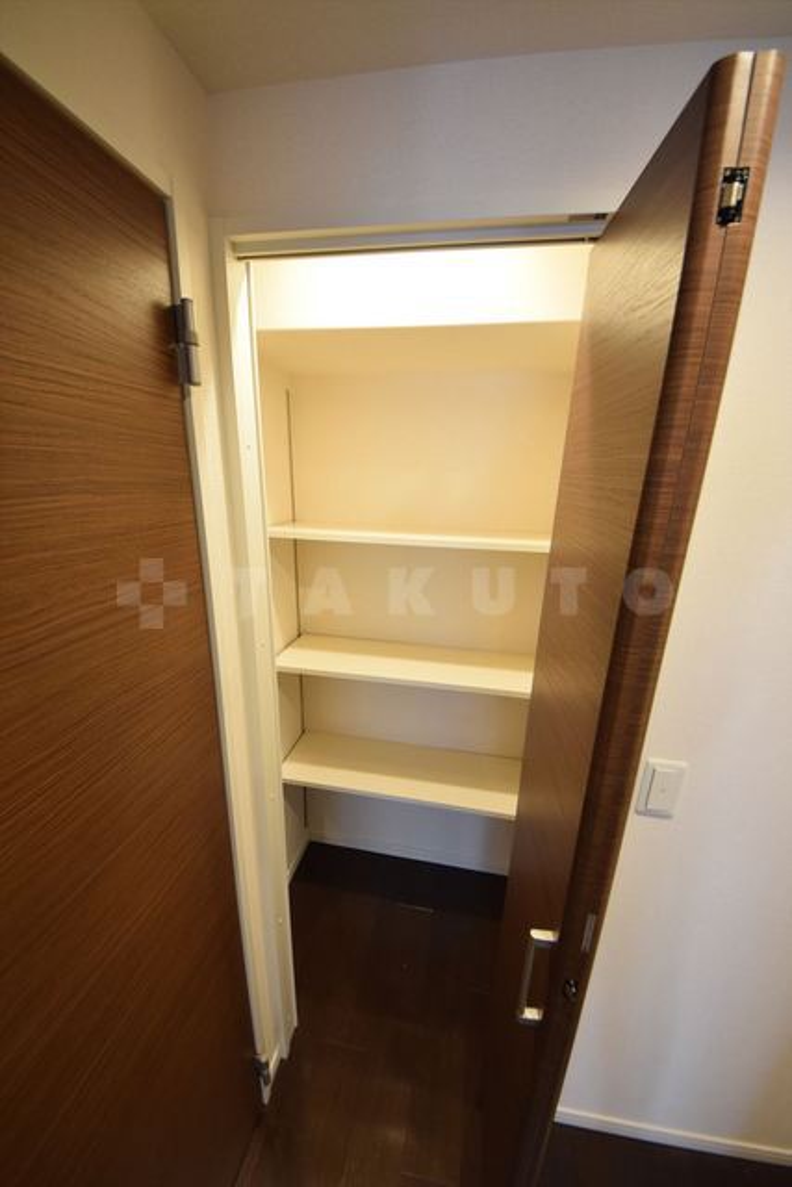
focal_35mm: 12
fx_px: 396
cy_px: 594
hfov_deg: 90.0
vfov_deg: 112.6
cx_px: 396
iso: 800
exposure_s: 1/30
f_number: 4.5
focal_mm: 8
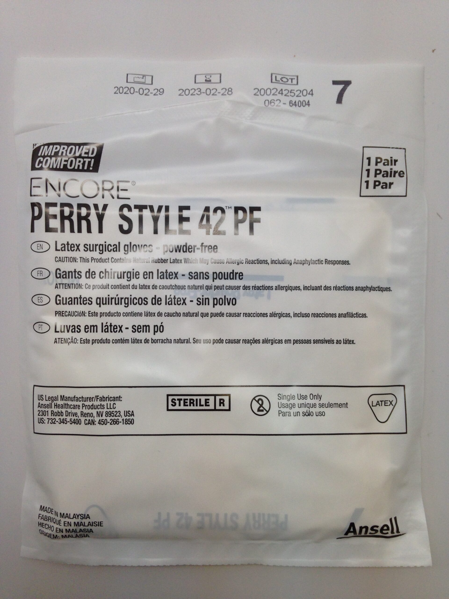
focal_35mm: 33
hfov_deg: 42.9
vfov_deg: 55.4
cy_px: 300
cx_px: 224
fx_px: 571
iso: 80
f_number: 2.4
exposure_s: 1/120
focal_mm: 4.12
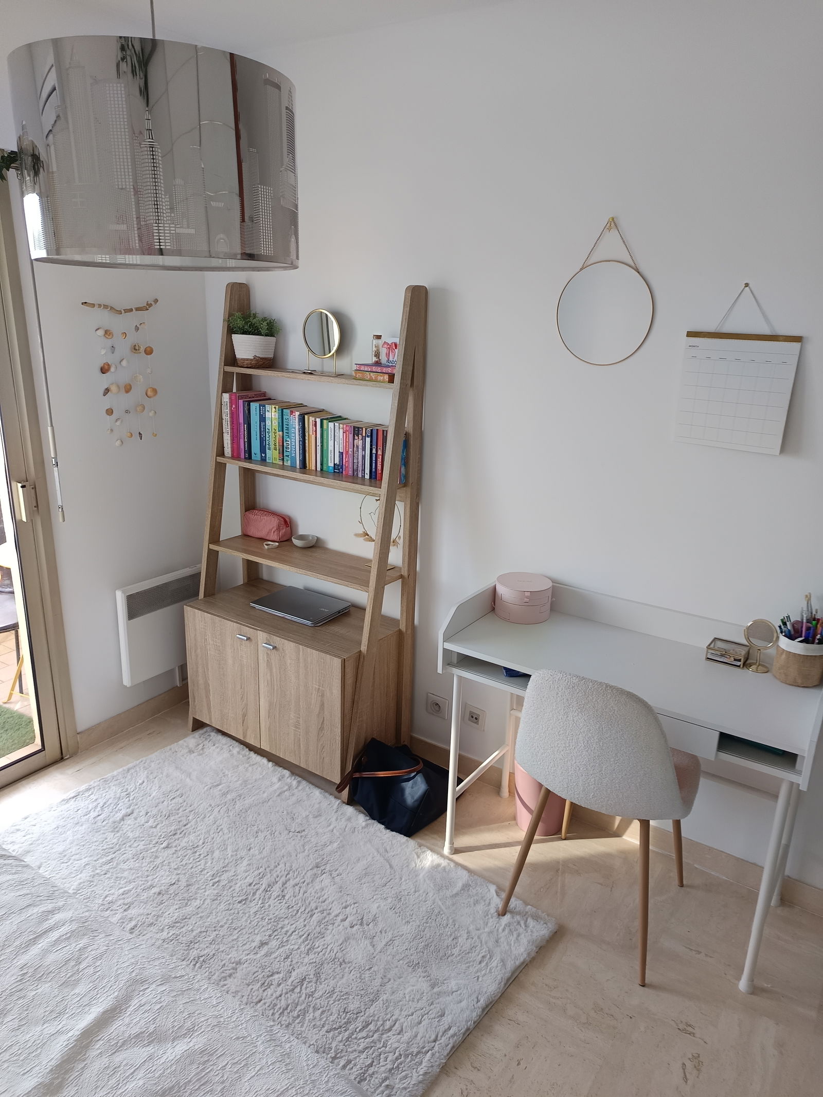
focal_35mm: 24
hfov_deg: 56.8
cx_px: 412
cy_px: 548
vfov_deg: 71.6
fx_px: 761
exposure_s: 1/50
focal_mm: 5.31
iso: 185
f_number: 1.7
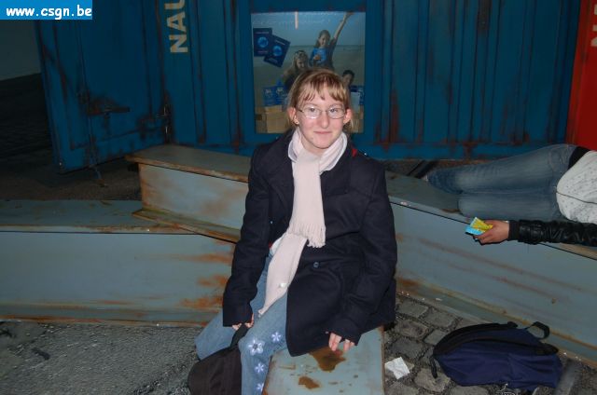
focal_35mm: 39
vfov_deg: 34.1
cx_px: 298
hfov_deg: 49.6
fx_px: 645
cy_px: 198
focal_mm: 26
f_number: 4.2
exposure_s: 1/60
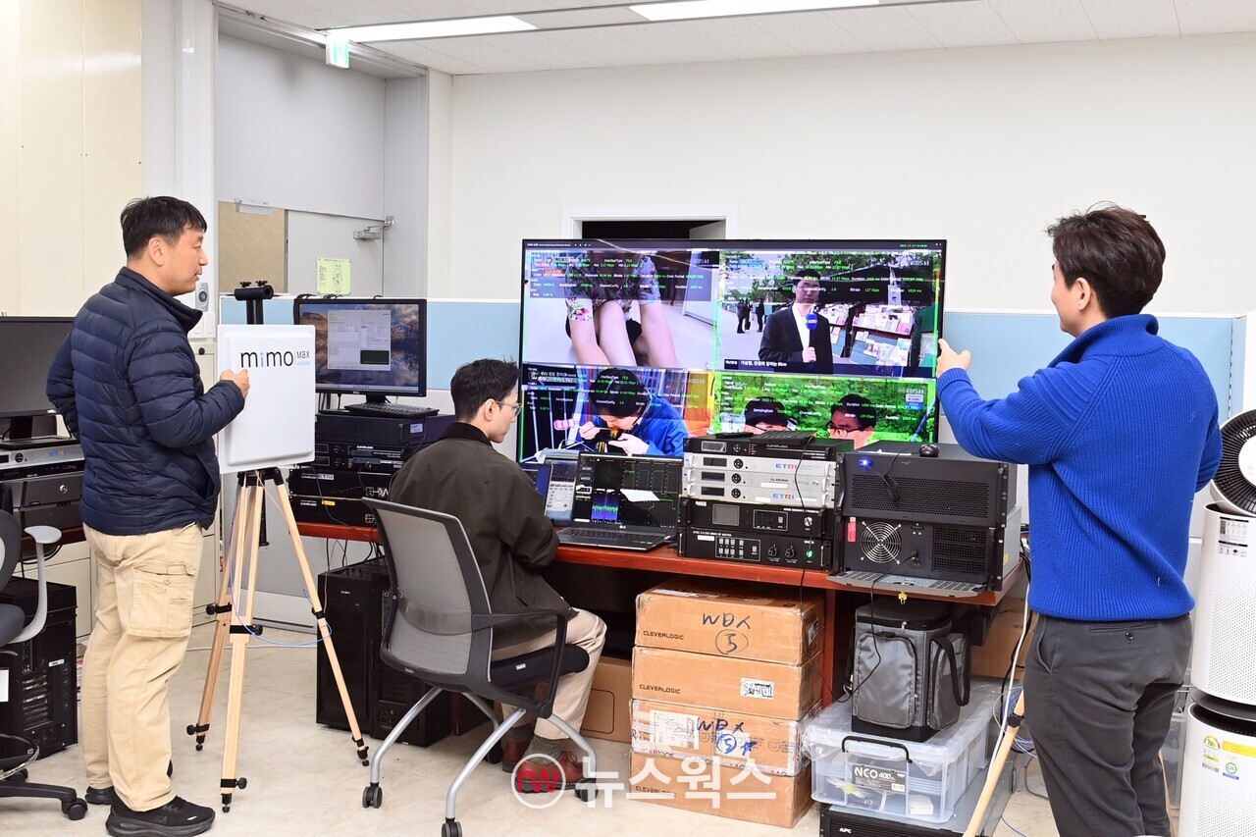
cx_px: 628
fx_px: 1081
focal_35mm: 31
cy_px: 418
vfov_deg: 42.3
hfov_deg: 60.3
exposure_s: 1/60
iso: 1250
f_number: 6.3
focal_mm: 21
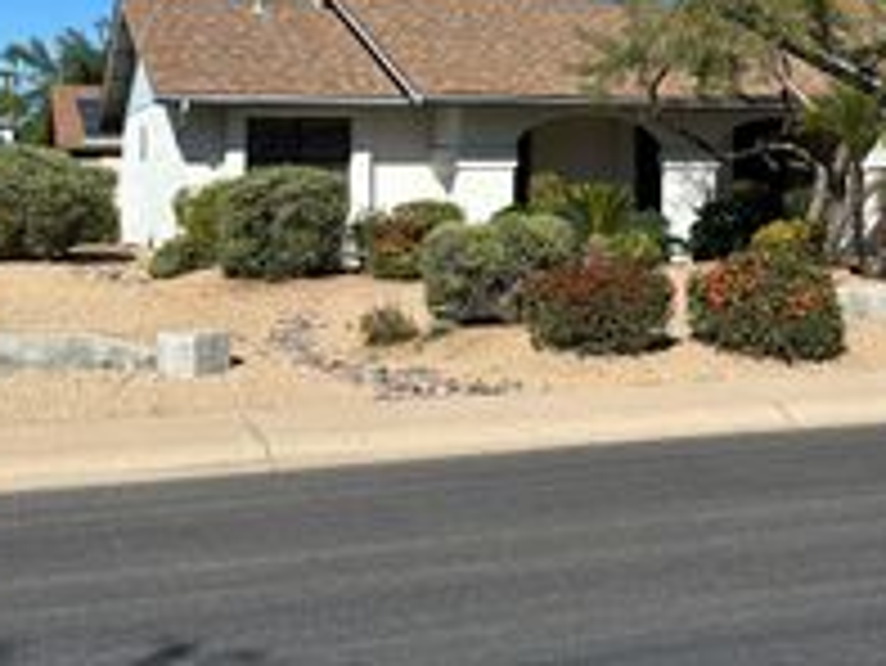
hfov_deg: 30.9
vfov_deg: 23.7
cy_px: 146
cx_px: 706
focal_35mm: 61
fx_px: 1562
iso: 80
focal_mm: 6.86
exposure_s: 1/6211
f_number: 1.78
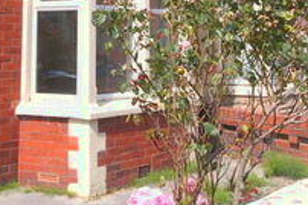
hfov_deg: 37.7
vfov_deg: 23.8
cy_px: -37
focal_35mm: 52
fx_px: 444
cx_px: 98
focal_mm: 10
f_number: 10
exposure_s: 1/400
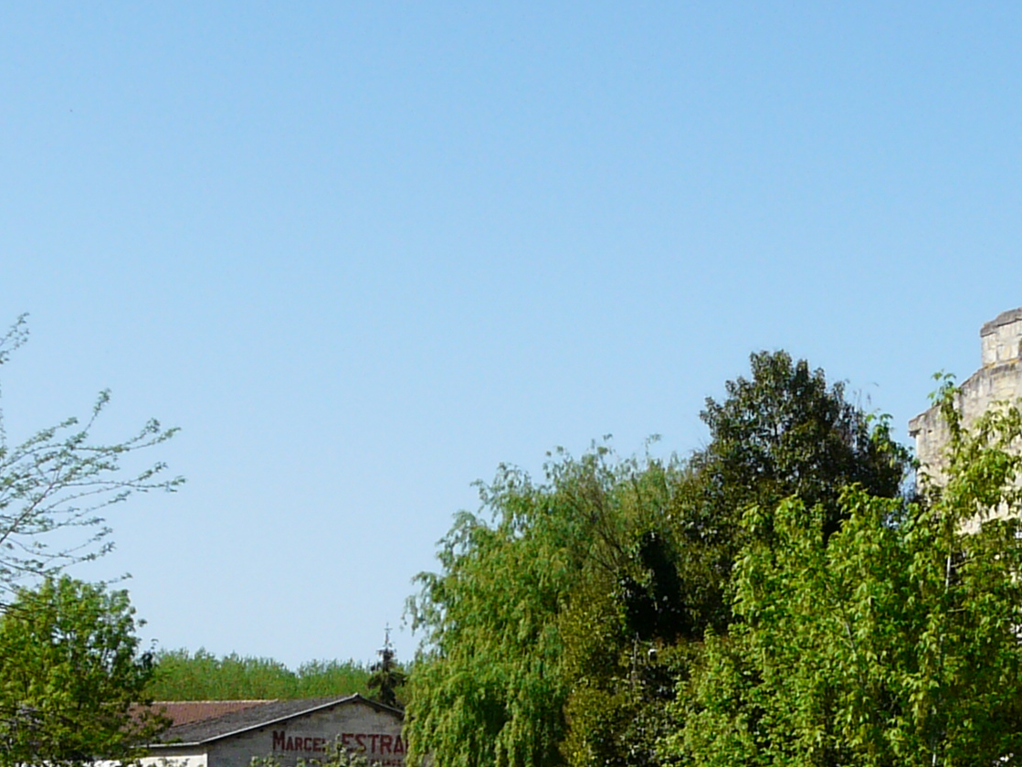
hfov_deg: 18.6
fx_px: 3100
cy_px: 730
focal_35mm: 105
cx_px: 717
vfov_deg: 13.9
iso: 100
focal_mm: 5.9
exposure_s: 1/400
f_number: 5.6
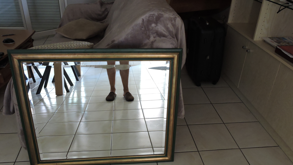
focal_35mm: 33
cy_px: 105
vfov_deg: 35.4
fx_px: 256
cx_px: 146
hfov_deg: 59.5
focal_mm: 5.4
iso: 400
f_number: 3.5
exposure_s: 1/8
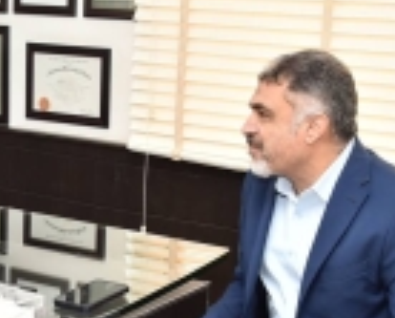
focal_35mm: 103
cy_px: 231
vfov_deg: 14.9
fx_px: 1207
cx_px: 11
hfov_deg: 18.2
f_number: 4.5
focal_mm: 38
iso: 1250
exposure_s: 1/125
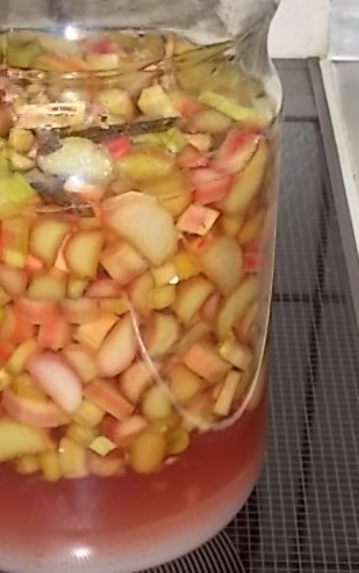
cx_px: 76
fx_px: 1658
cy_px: 190
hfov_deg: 12.3
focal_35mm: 106
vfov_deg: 19.6
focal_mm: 11.8
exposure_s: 1/60
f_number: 5.3
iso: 200
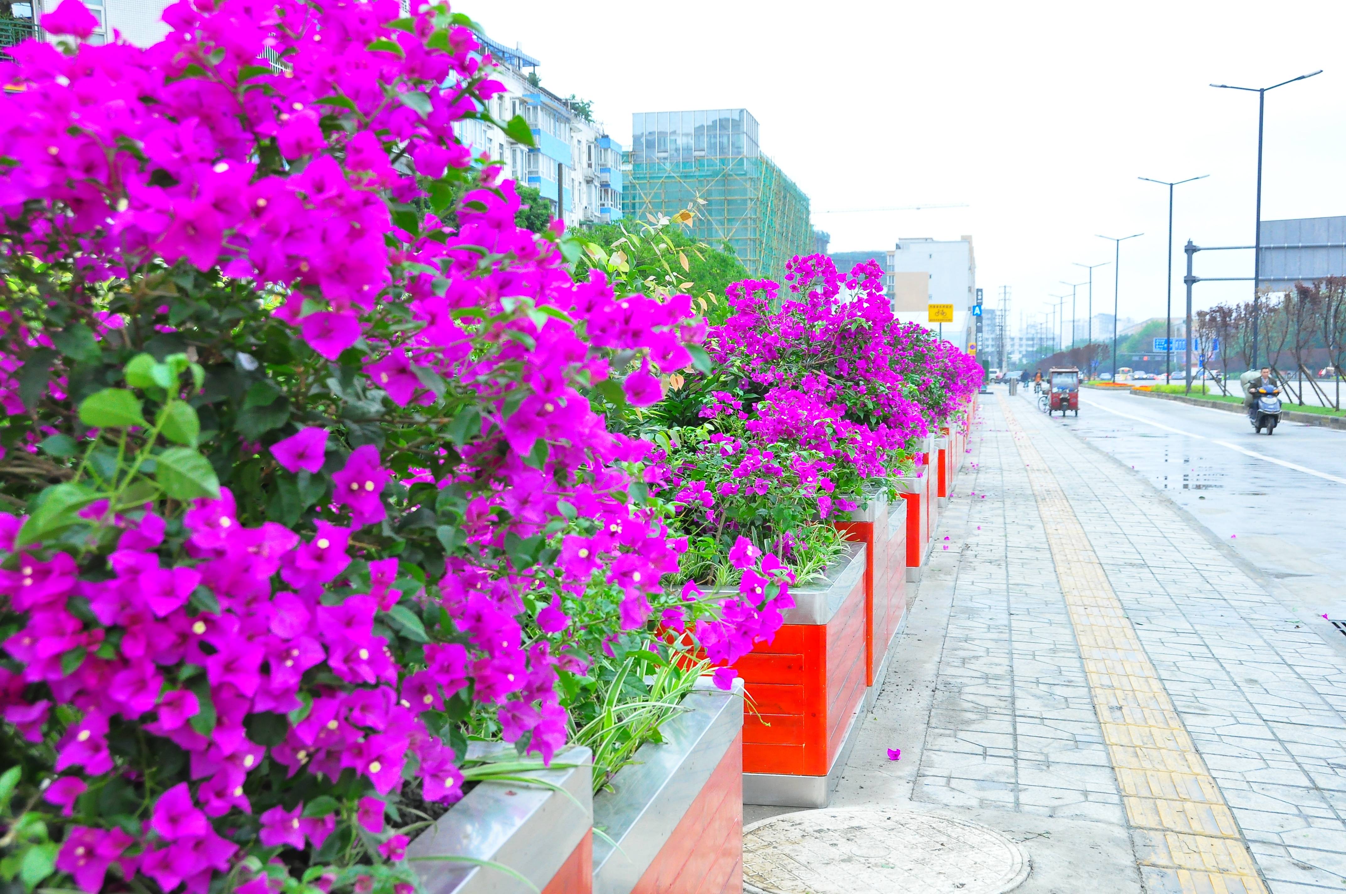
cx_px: 673
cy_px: 447
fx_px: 1456
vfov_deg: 34.1
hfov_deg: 49.6
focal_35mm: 39
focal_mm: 26
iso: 1600
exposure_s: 1/500
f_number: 6.3
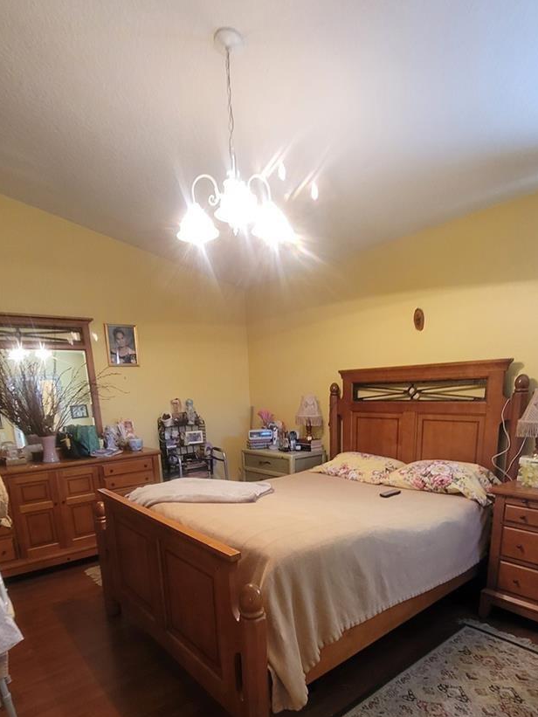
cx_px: 265
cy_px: 495
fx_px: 394
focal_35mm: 19
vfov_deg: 80.9
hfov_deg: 68.7
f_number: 2.2
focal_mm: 2.2
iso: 320
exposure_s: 1/40
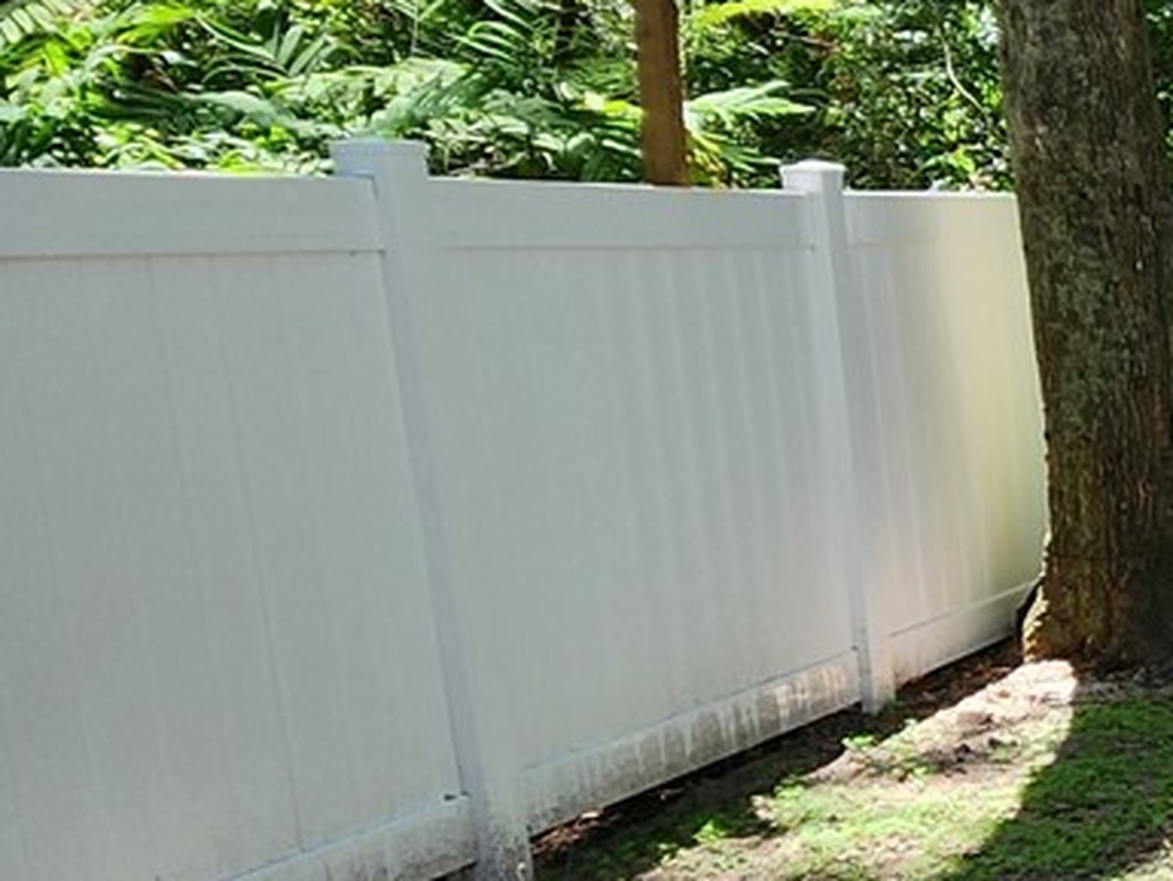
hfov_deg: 21.2
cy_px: 497
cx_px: 2178
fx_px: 1830
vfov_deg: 27.0
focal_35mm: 54
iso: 50
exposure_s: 1/236
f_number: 2.2
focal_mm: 2.2
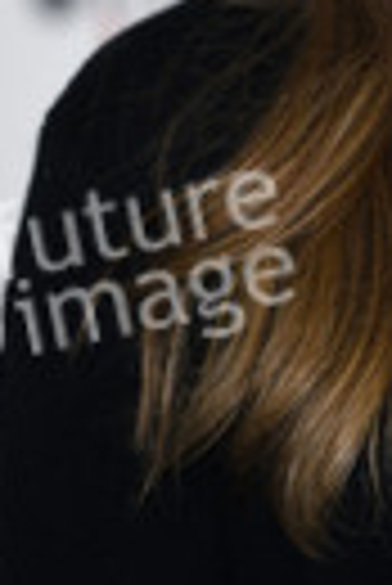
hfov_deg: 2.4
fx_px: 9252
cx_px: 554
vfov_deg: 3.6
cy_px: 54
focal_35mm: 568
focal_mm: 185
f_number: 3.5
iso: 800
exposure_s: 1/500
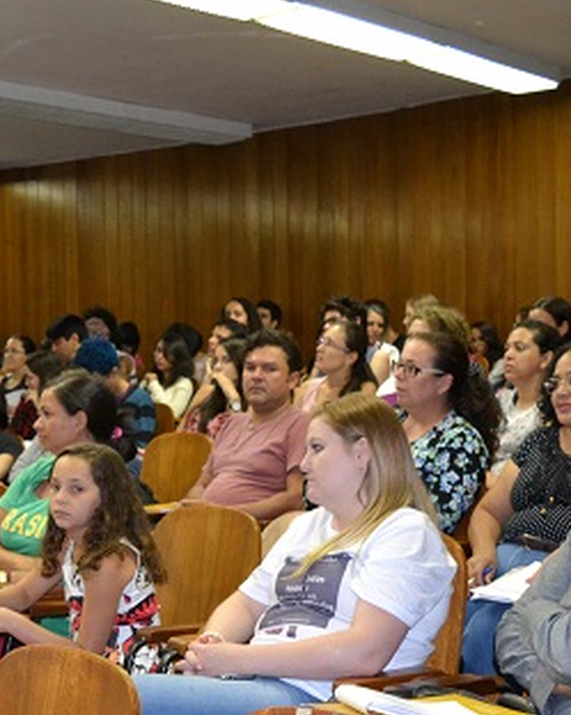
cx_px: 108
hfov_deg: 24.5
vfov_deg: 30.5
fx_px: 1290
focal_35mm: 61
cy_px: 536
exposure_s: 1/60
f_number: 3.5
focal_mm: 18
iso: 2000
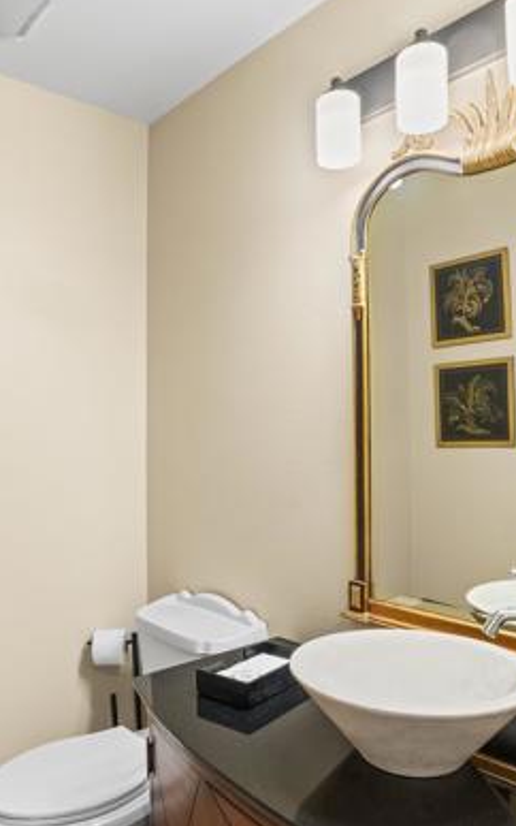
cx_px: 235
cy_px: 434
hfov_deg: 46.0
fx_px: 607
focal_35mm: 27
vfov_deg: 68.3
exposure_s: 1/3
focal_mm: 16
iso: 800
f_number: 11
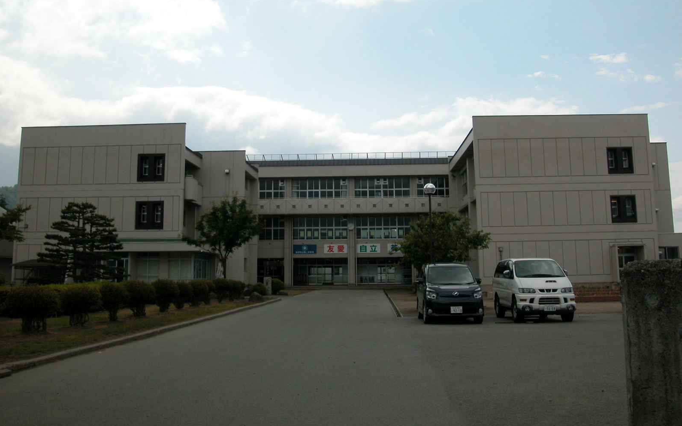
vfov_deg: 39.3
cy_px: 174
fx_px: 595
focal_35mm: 32
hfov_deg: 59.6
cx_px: 342
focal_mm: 7.7
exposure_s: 1/478
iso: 100
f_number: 7.1
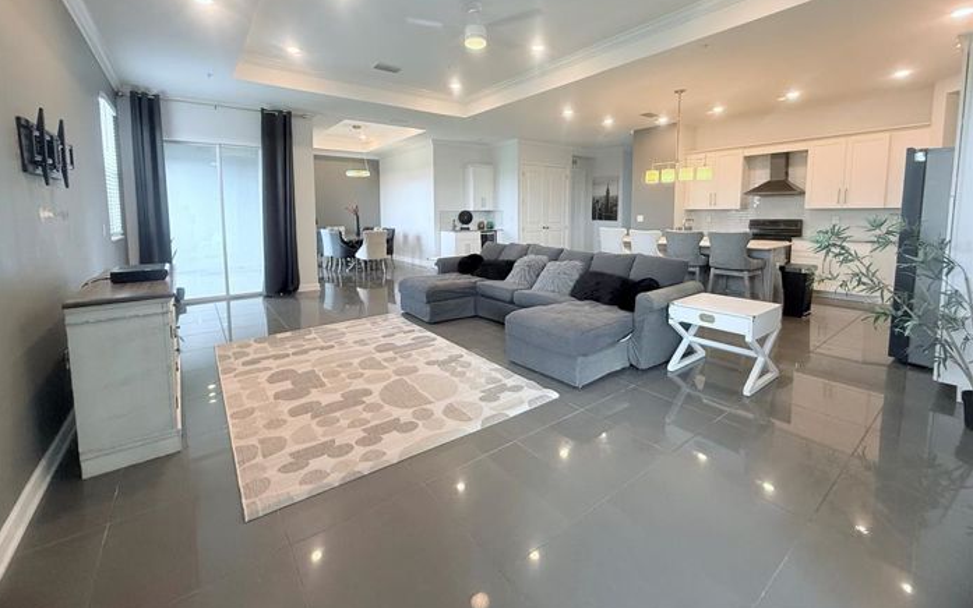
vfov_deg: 74.1
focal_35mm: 15
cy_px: 247
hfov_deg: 101.4
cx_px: 482
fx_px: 398
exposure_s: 1/120
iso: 320
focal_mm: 2.22
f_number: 2.2
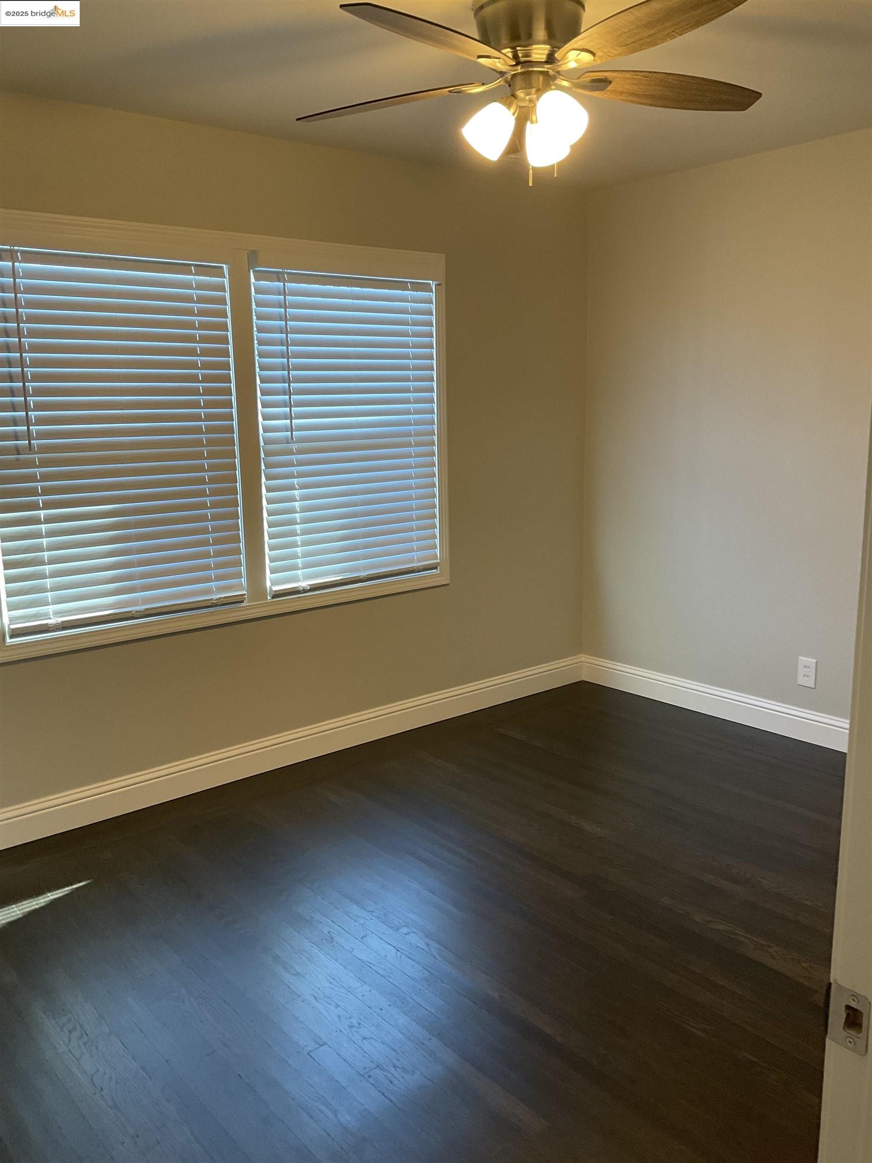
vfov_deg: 61.7
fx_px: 974
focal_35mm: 29
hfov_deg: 48.2
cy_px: 582
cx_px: 436
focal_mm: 3
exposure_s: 1/60
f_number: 1.8
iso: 80
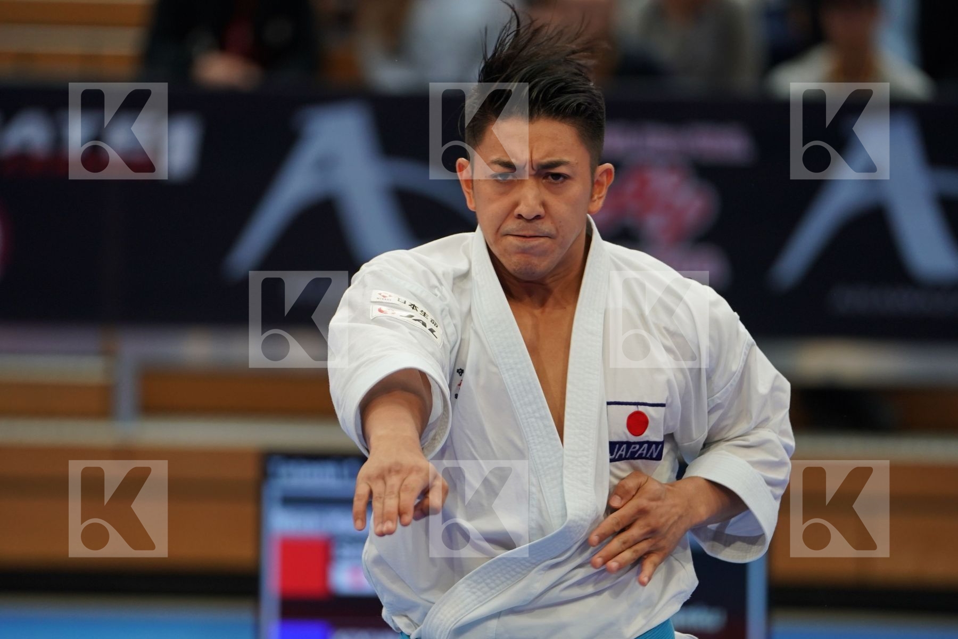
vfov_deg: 4.9
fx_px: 7451
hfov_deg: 7.4
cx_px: 479
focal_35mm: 280
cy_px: 320
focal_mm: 187
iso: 800
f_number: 2.8
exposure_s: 1/500
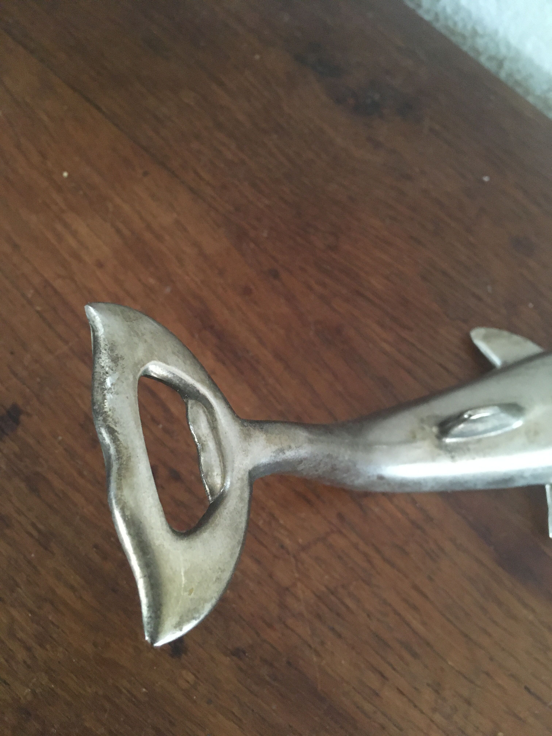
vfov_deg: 61.7
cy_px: 368
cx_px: 276
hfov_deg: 48.2
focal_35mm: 29
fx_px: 617
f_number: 2.2
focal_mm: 4.15
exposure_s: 1/17
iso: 250
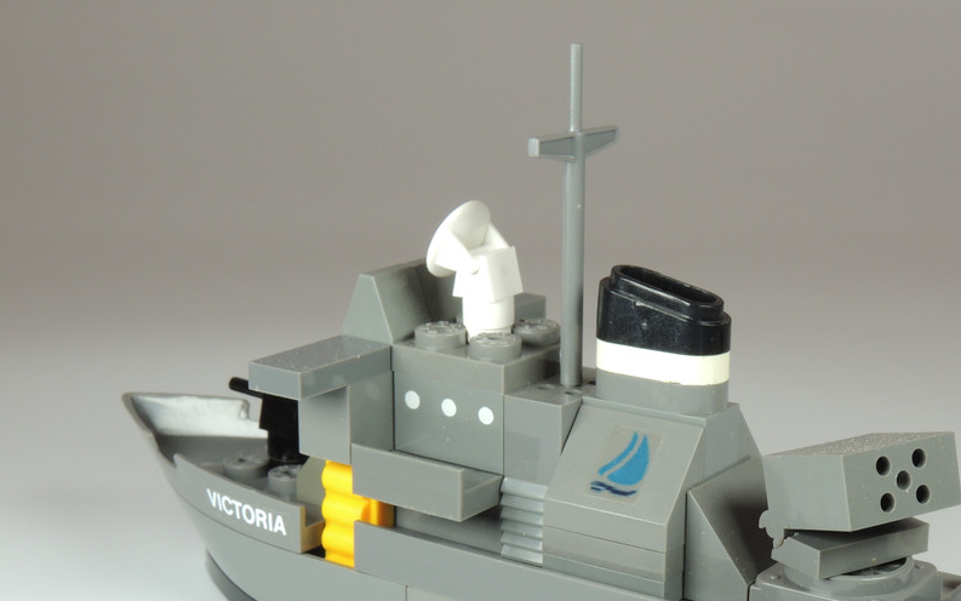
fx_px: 1755
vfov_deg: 19.3
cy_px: 473
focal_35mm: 67
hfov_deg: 30.4
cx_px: 632
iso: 100
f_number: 6.2
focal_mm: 8.3
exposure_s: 1/20
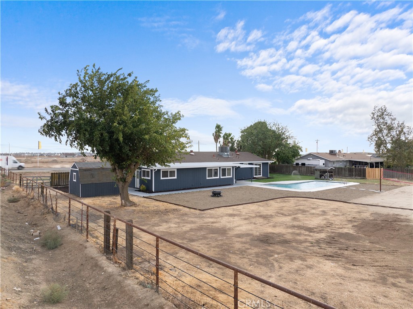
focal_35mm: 24
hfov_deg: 71.6
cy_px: 154
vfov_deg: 56.7
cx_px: 206
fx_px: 286
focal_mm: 12.29
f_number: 2.8
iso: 260
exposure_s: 1/50
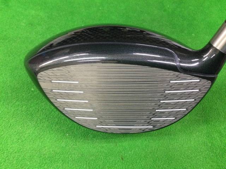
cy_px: 84
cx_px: 113
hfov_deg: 58.4
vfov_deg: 45.4
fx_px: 202
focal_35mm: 31
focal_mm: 3.3
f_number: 2.4
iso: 200
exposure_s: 1/24
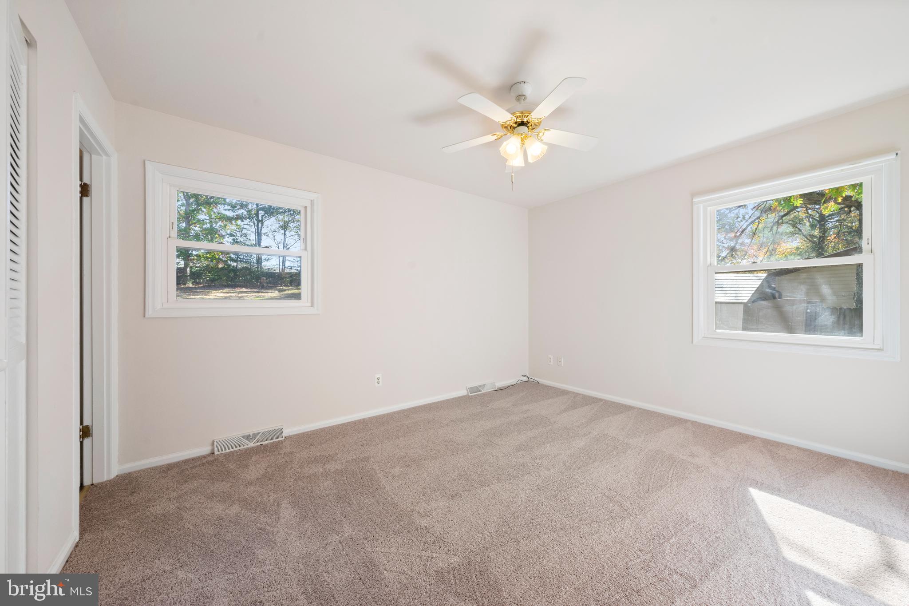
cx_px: 454
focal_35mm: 12
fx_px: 303
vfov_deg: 90.0
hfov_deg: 112.6
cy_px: 303
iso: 500
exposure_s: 1/10
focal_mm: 12
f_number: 11
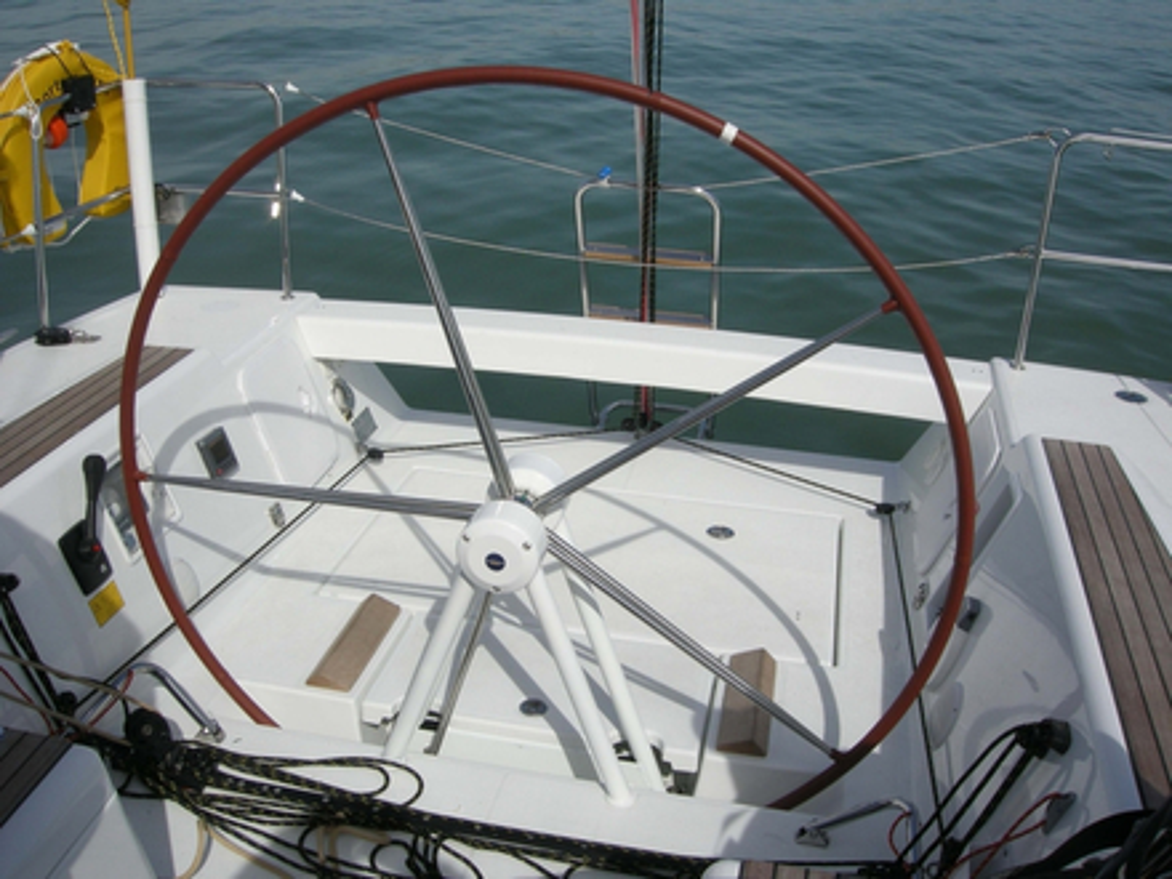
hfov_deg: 51.4
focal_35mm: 36
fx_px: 1219
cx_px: 586
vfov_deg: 39.7
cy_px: 440
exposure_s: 1/335
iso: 64
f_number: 6.8
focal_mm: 7.5
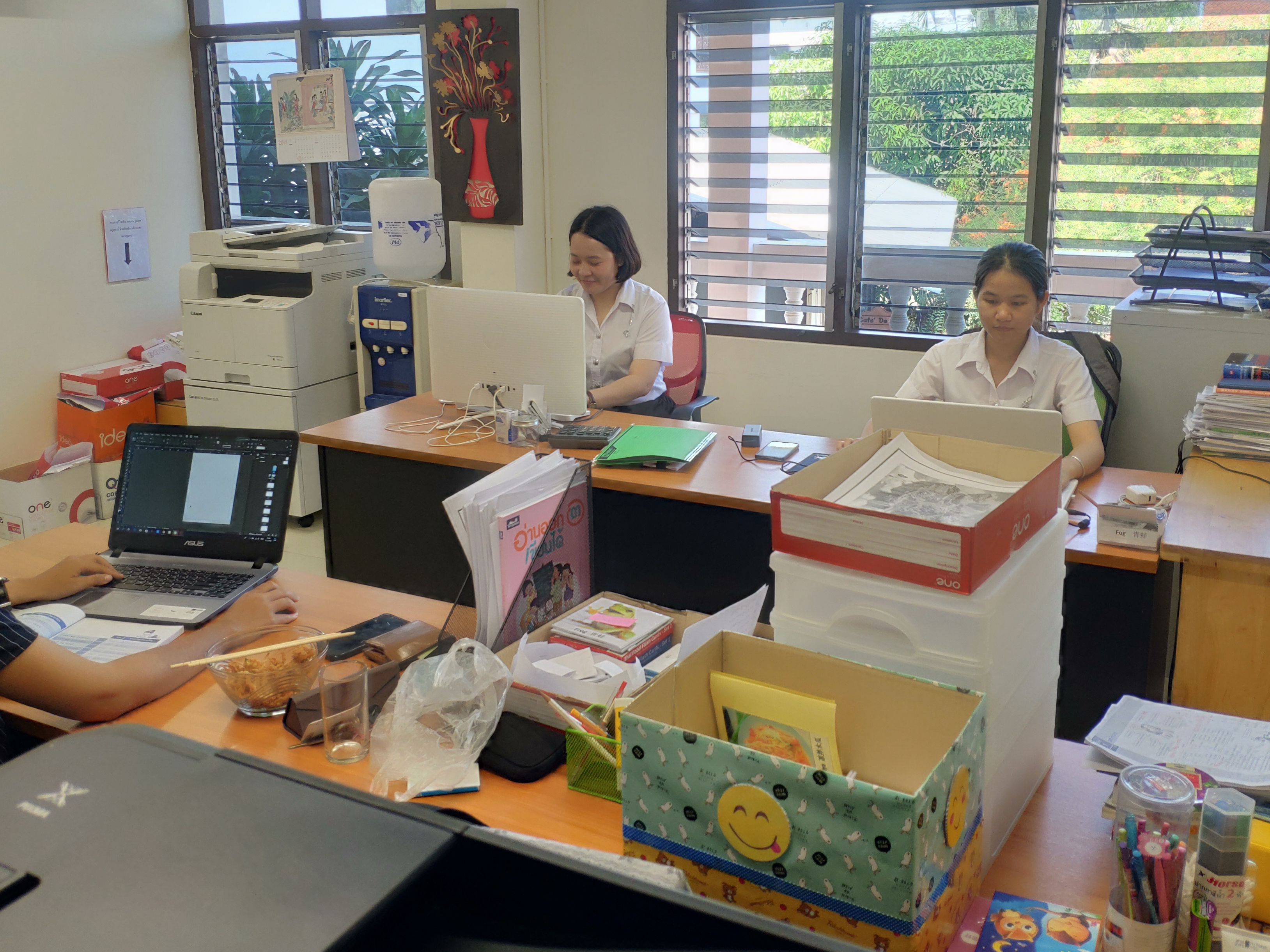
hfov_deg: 67.3
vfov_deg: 52.7
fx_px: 954
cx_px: 649
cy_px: 377
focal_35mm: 26
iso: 214
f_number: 1.8
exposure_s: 1/100
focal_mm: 4.22
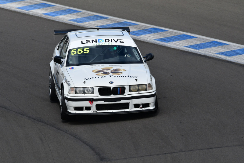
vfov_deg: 2.4
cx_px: 122
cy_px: 82
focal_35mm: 570
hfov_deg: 3.6
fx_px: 3865
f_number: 10
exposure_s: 1/640
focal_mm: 380
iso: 320
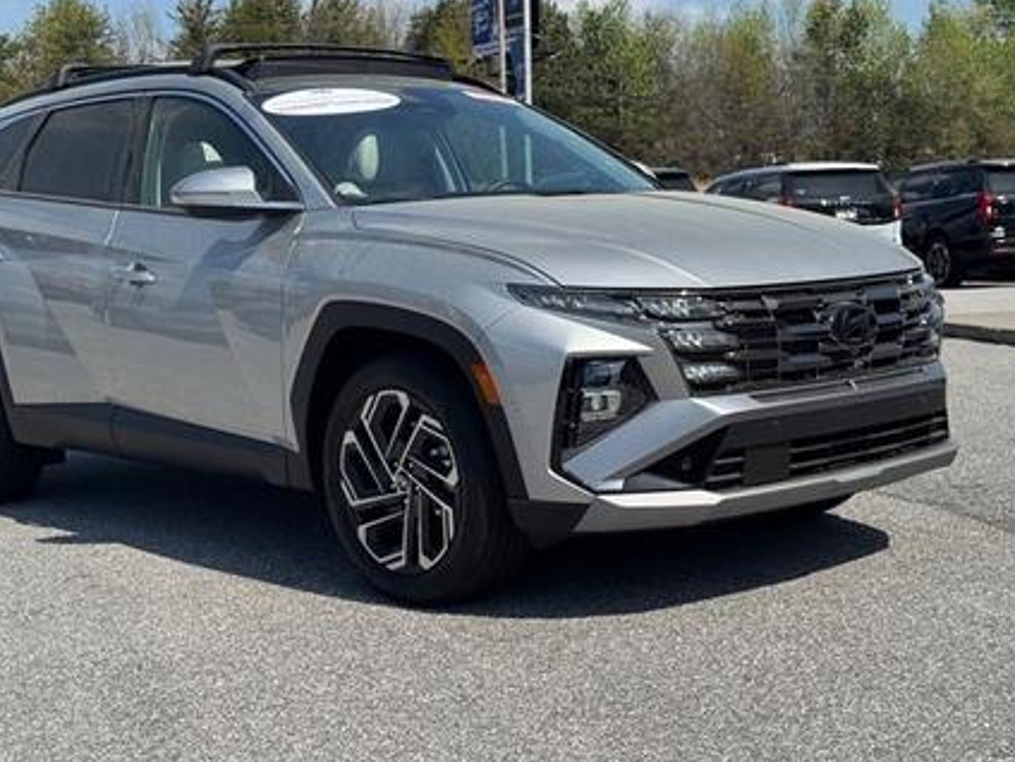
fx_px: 1671
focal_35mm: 57
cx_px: 462
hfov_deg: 33.8
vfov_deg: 25.7
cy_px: 357
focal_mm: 6.76
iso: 64
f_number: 1.78
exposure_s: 1/4608
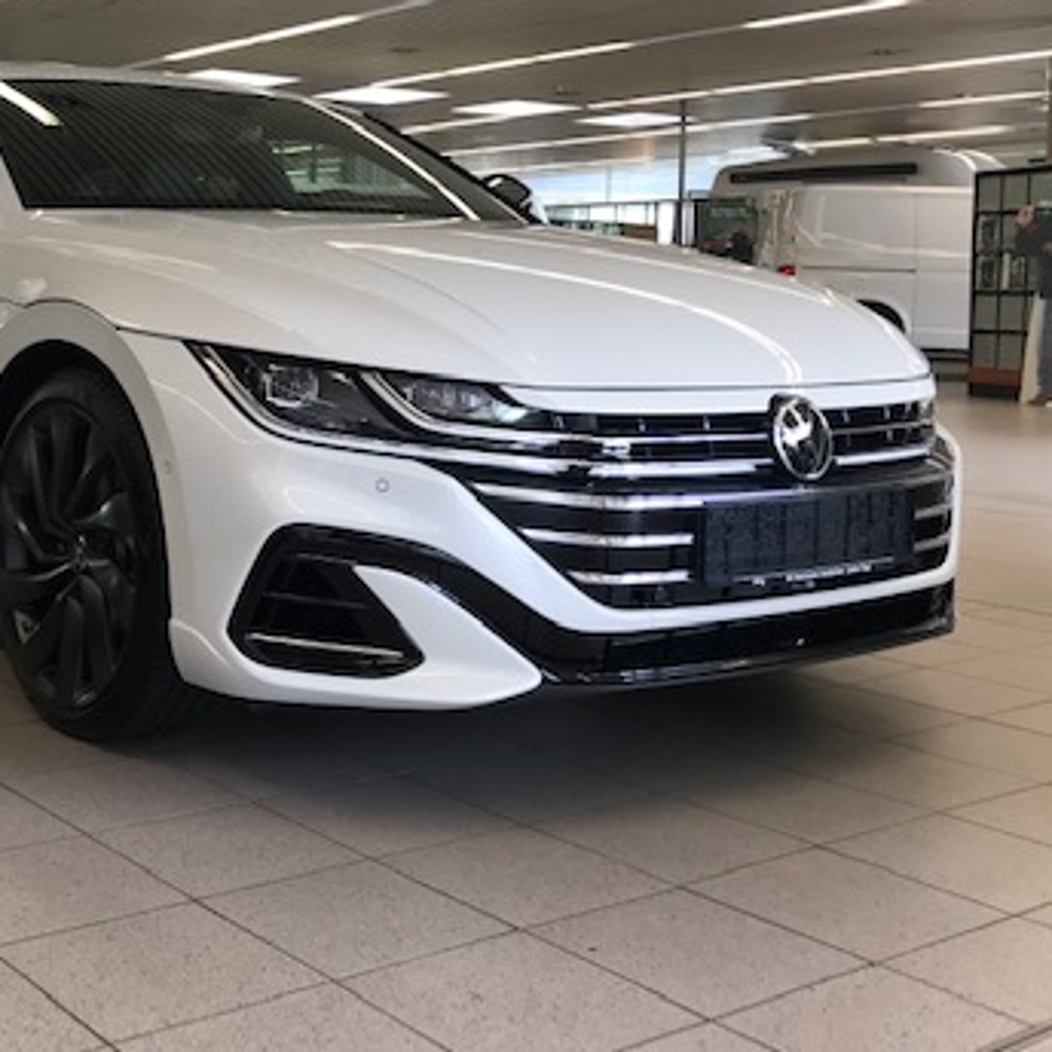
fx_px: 1582
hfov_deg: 35.6
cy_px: 376
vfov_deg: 36.5
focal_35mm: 46
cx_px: 214
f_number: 1.8
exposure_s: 1/50
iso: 32
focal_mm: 3.99
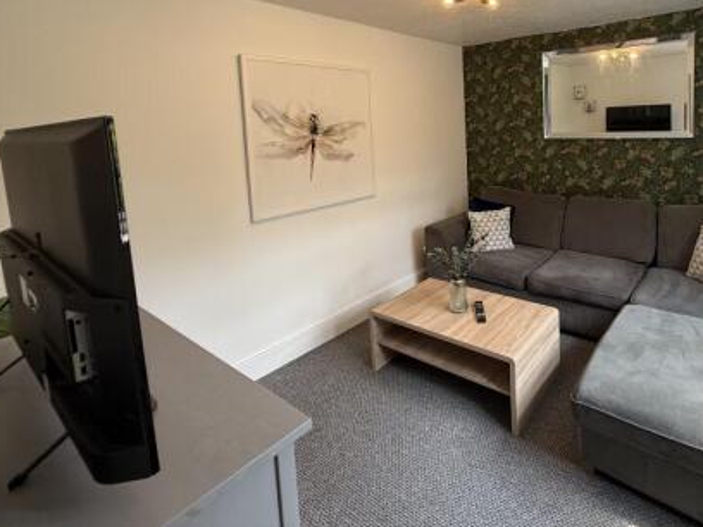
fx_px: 406
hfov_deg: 79.7
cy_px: 154
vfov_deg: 63.4
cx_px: 454
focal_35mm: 20
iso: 100
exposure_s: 1/99
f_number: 2.2
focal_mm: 2.22
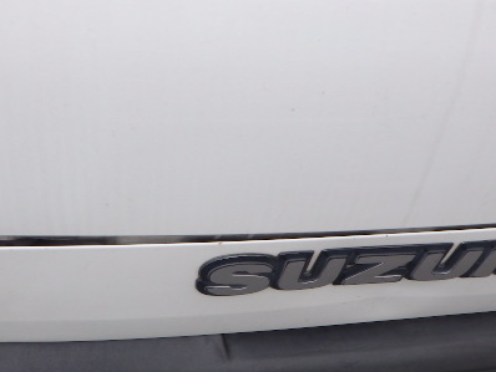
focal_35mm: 45
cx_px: 181
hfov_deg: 41.7
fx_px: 645
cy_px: 224
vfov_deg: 32.1
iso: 125
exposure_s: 1/500
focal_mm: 5
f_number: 4.2
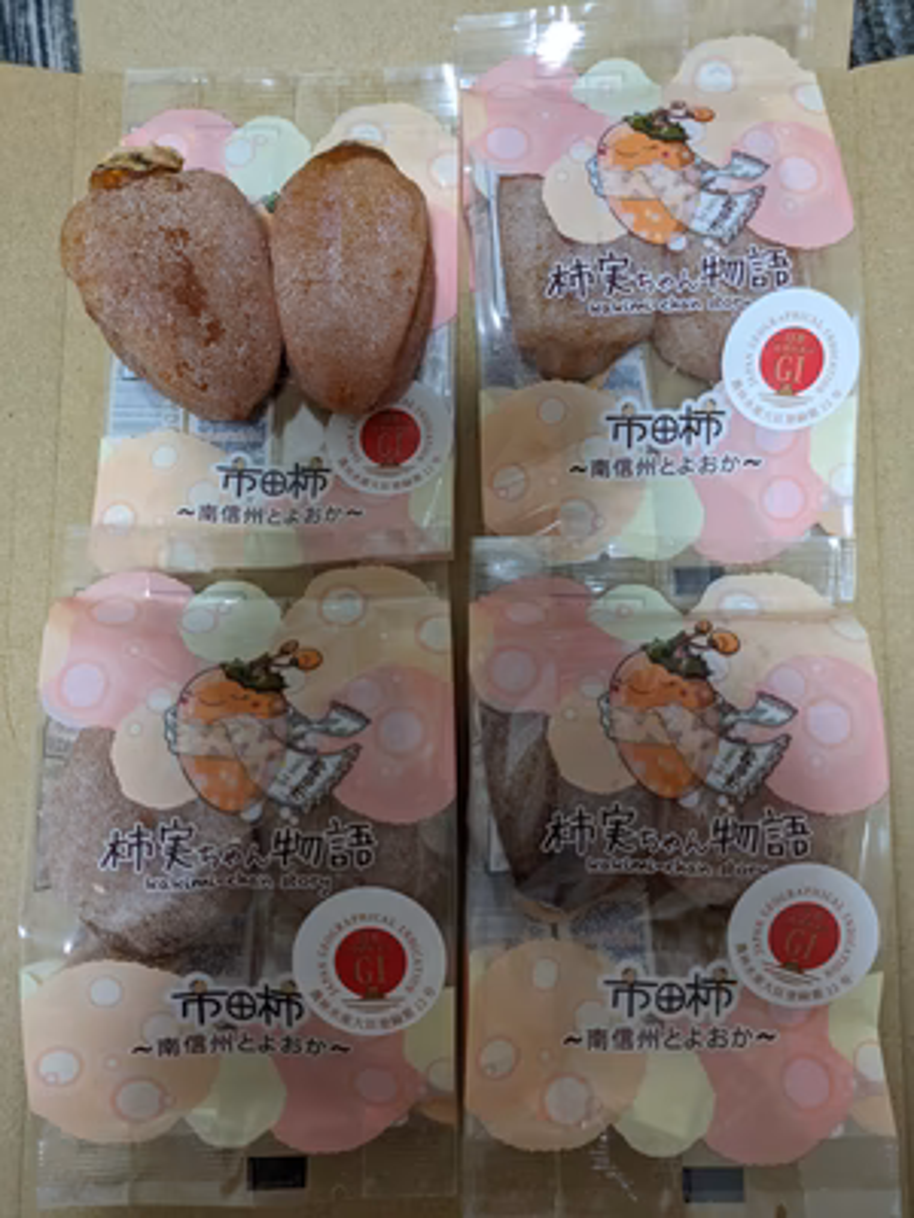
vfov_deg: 69.4
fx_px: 880
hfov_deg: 54.9
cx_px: 457
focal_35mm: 25
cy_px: 609
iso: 208
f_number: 1.89
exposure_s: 1/25
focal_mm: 5.43
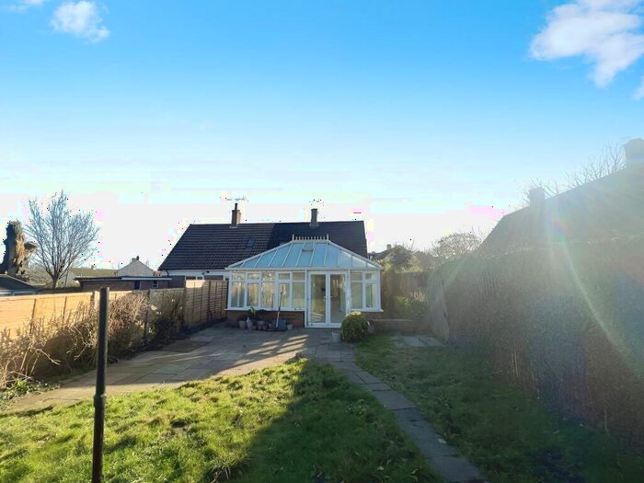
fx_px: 242
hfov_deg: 106.2
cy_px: 242
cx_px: 322
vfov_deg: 89.9
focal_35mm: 13
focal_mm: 1.57
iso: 32
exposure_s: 1/1908
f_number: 1.8
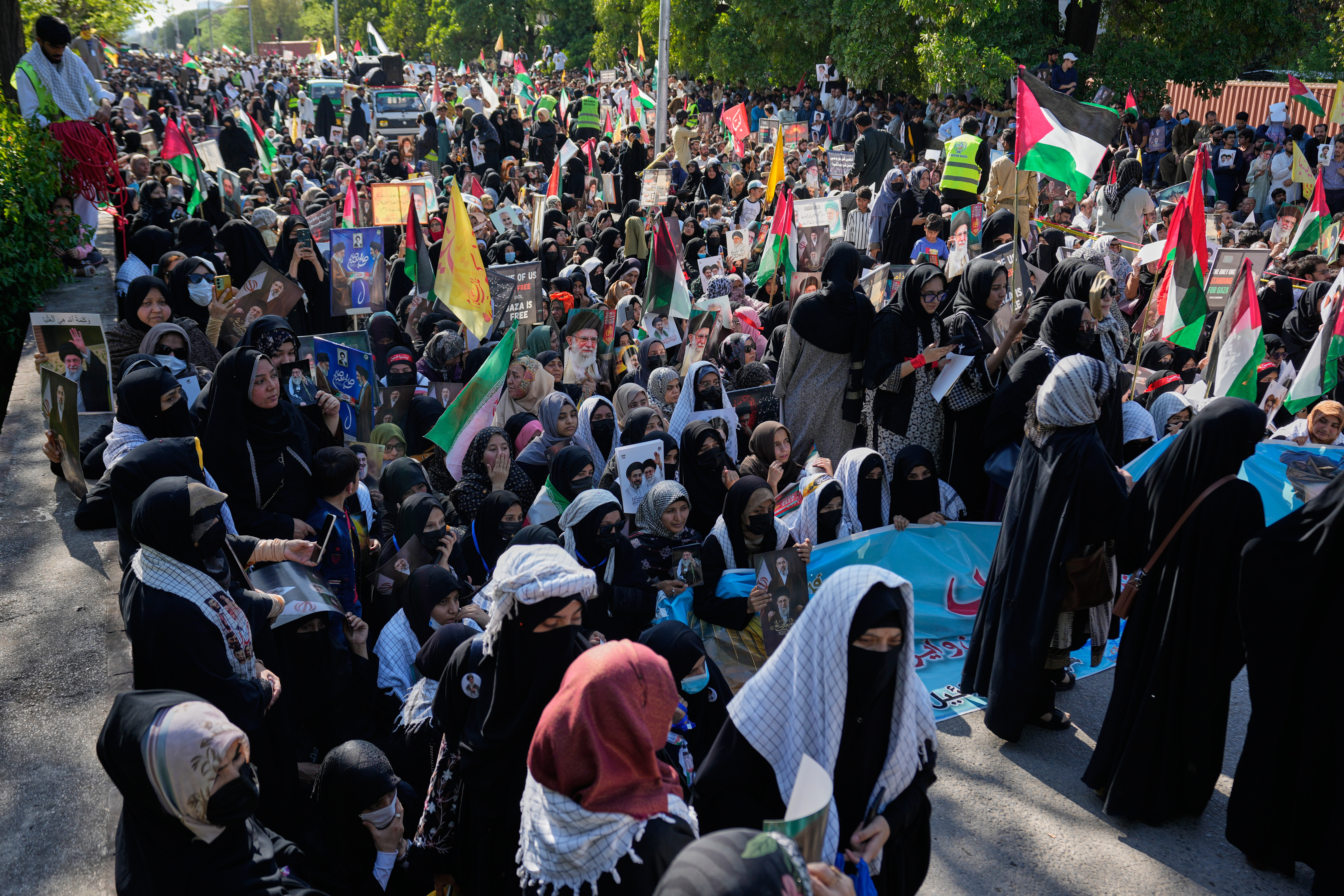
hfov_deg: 61.9
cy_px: 448
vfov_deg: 43.6
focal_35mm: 30
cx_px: 672
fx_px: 1120
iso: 200
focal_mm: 30
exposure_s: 1/640
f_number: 4
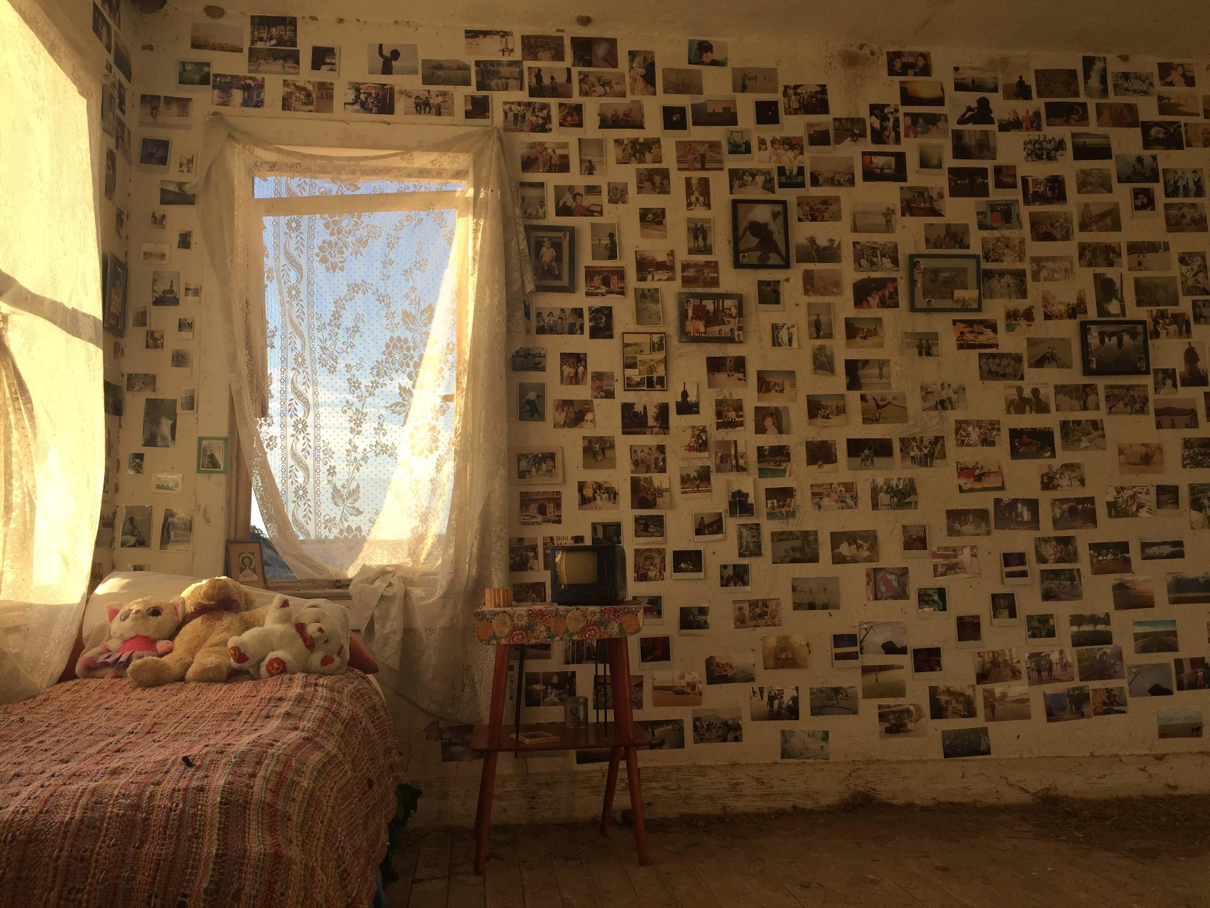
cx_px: 605
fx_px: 1014
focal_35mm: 29
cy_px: 454
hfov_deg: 61.7
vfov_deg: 48.2
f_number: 2.2
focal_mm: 4.15
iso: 32
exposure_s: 1/439
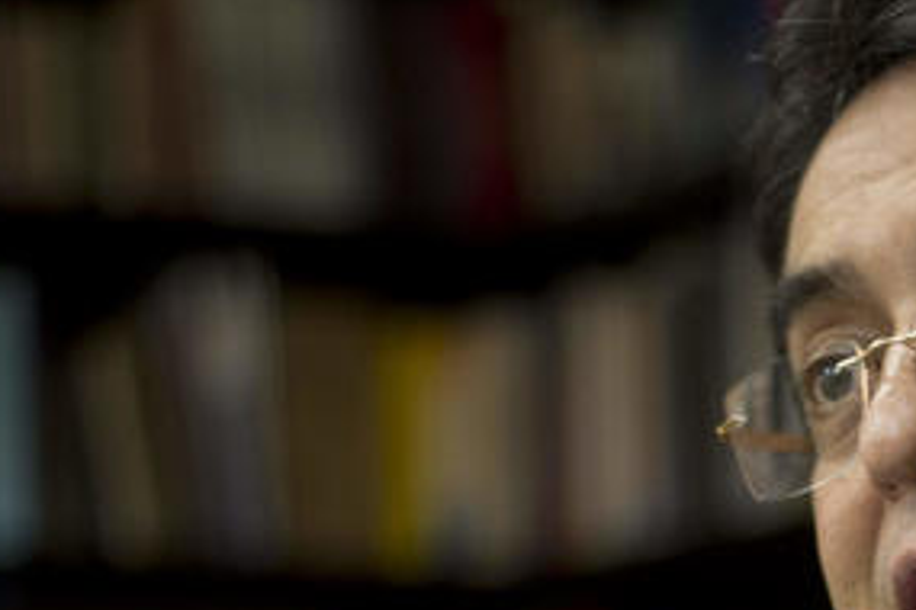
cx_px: 1028
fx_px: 4198
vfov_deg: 8.2
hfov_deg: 12.2
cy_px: 843
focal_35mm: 165
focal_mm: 50
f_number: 1.8
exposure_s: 1/125
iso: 800
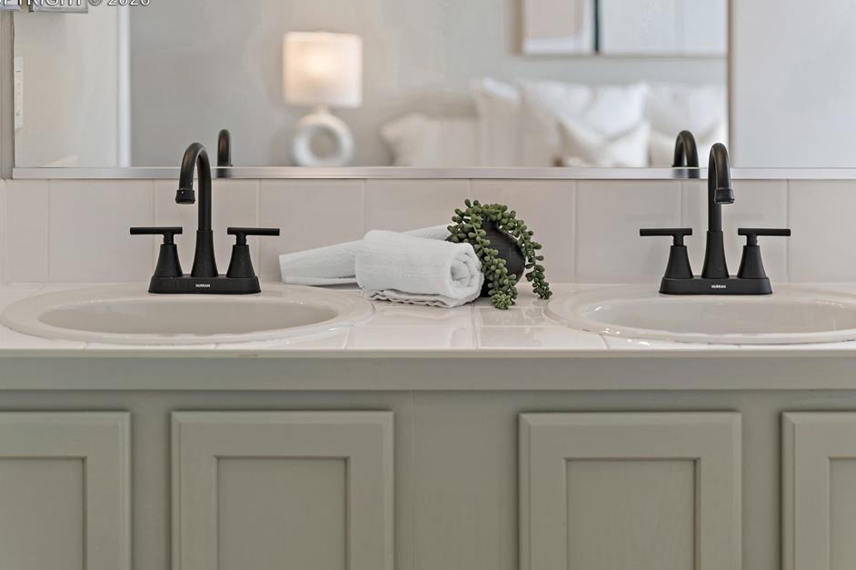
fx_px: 1782
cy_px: 265
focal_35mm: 75
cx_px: 437
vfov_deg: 18.2
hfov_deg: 27.0
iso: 125
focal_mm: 69
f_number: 2.8
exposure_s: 1/30
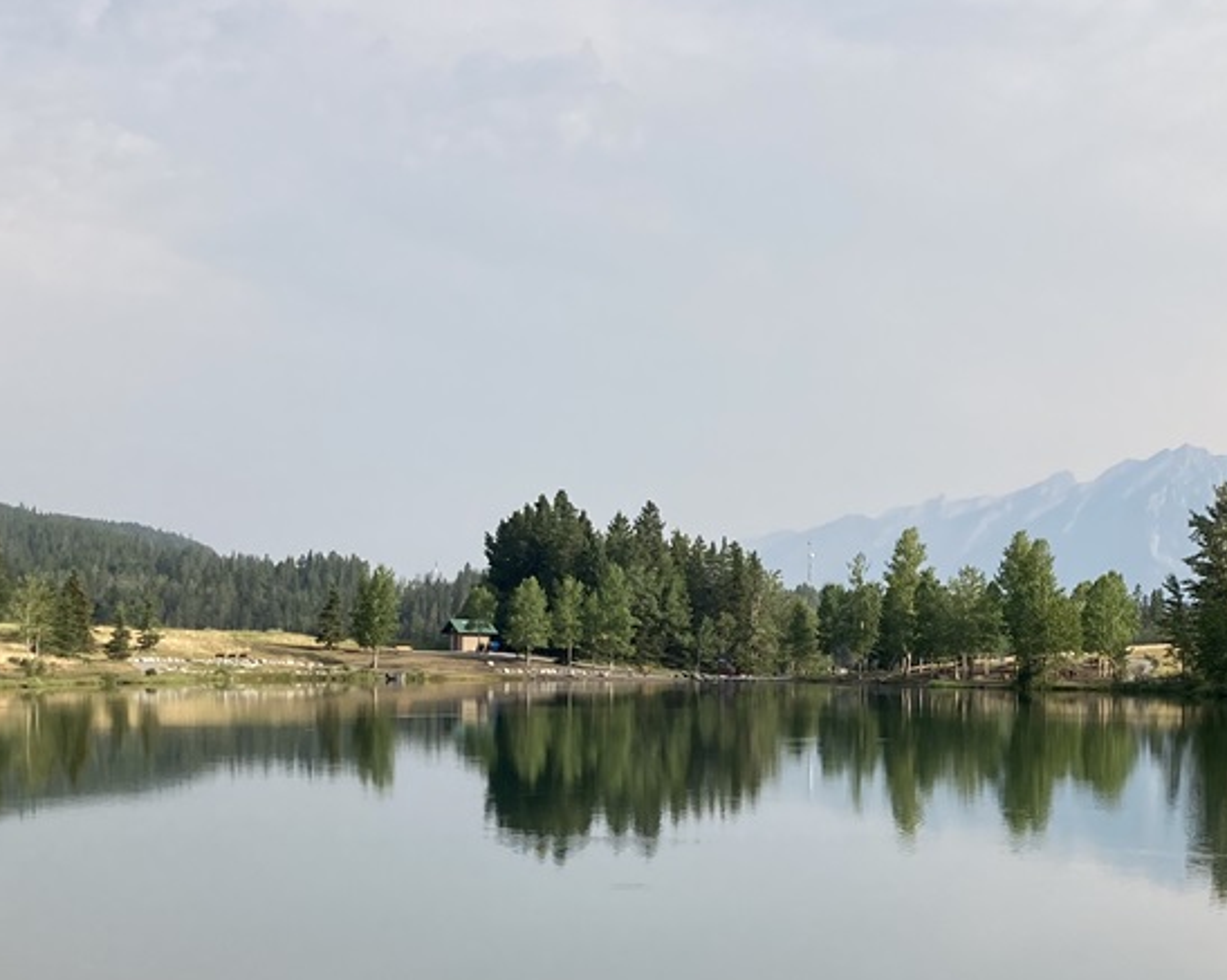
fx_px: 2323
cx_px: 1077
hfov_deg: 28.6
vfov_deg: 23.6
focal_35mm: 64
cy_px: 736
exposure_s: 1/1779
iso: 20
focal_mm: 3.99
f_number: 1.8
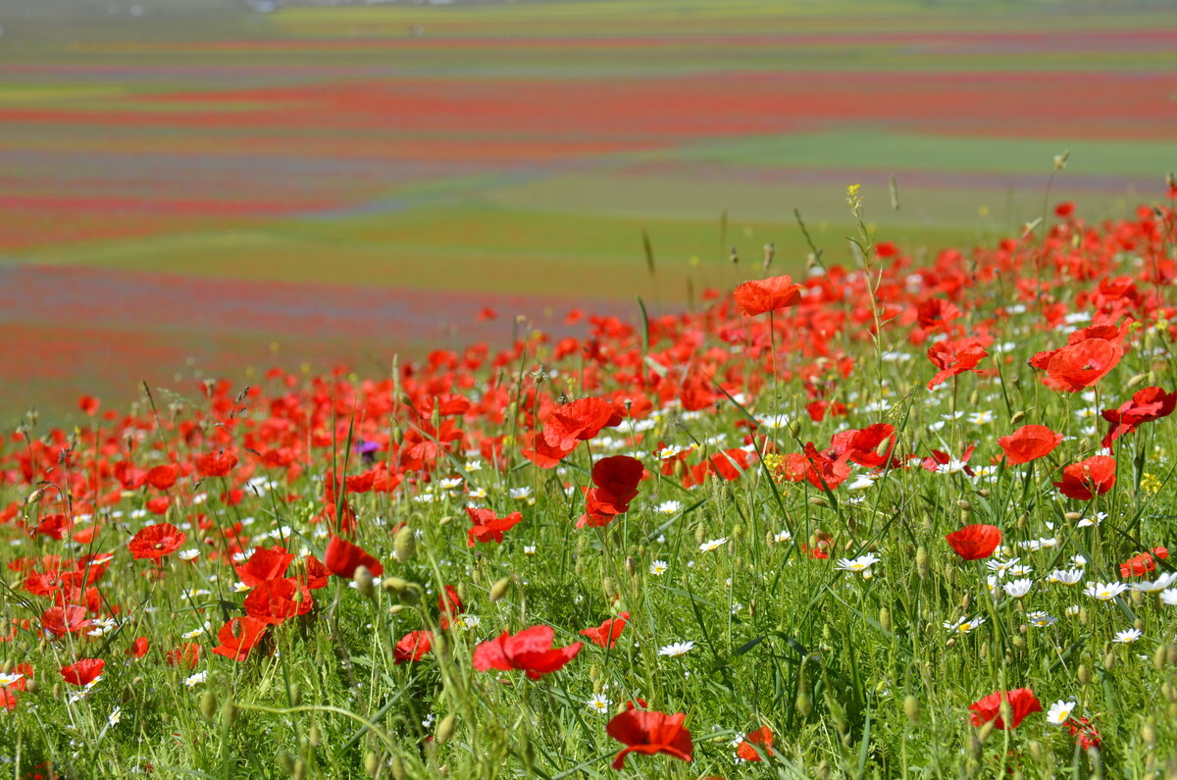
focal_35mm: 108
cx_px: 588
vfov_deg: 12.6
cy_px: 390
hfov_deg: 19.0
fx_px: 3524
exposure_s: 1/800
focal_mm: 72
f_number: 7.1
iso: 200
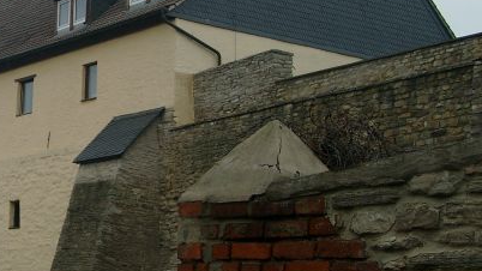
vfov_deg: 11.8
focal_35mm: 102
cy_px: 54
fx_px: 1303
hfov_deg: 20.4
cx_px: 22
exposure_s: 1/181
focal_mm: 9.82
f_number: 4
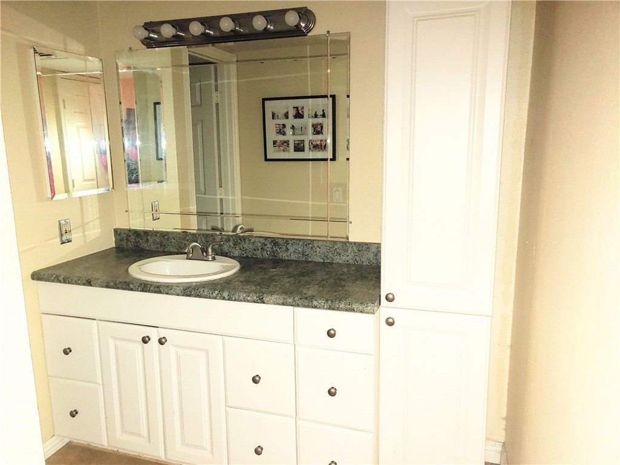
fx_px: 466
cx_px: 310
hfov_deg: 67.3
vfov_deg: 53.1
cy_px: 232
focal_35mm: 26
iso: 150
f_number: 1.8
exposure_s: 1/30
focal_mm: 4.36
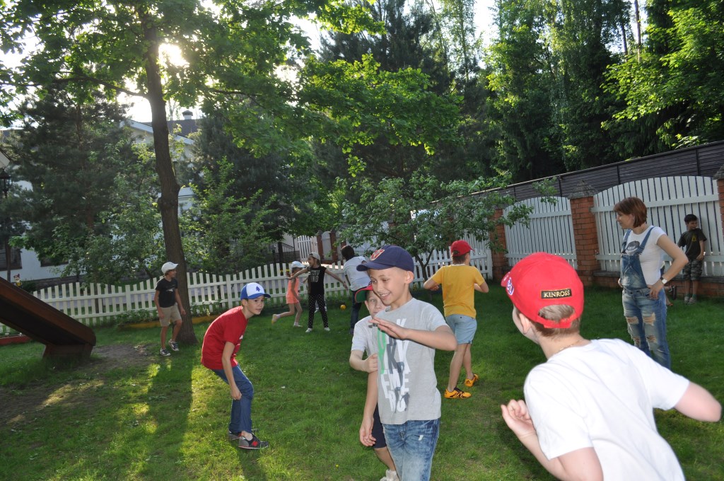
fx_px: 542
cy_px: 240
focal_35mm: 27
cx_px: 362
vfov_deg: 47.8
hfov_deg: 67.4
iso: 200
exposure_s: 1/200
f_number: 6.3
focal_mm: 18
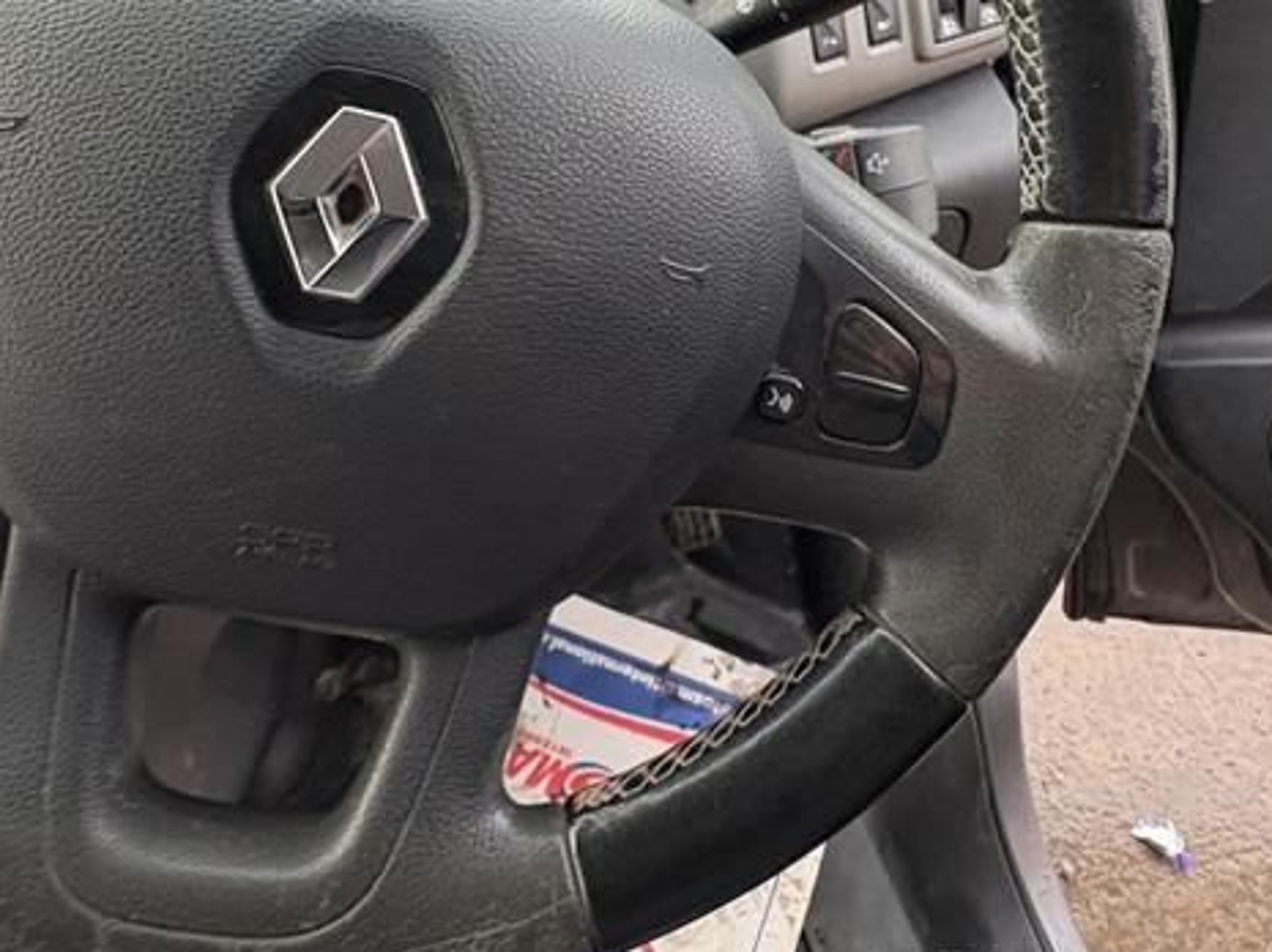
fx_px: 991
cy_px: 263
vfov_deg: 49.6
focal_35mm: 27
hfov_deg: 65.3
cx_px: 605
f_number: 2.2
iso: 250
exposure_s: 1/60
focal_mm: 2.22
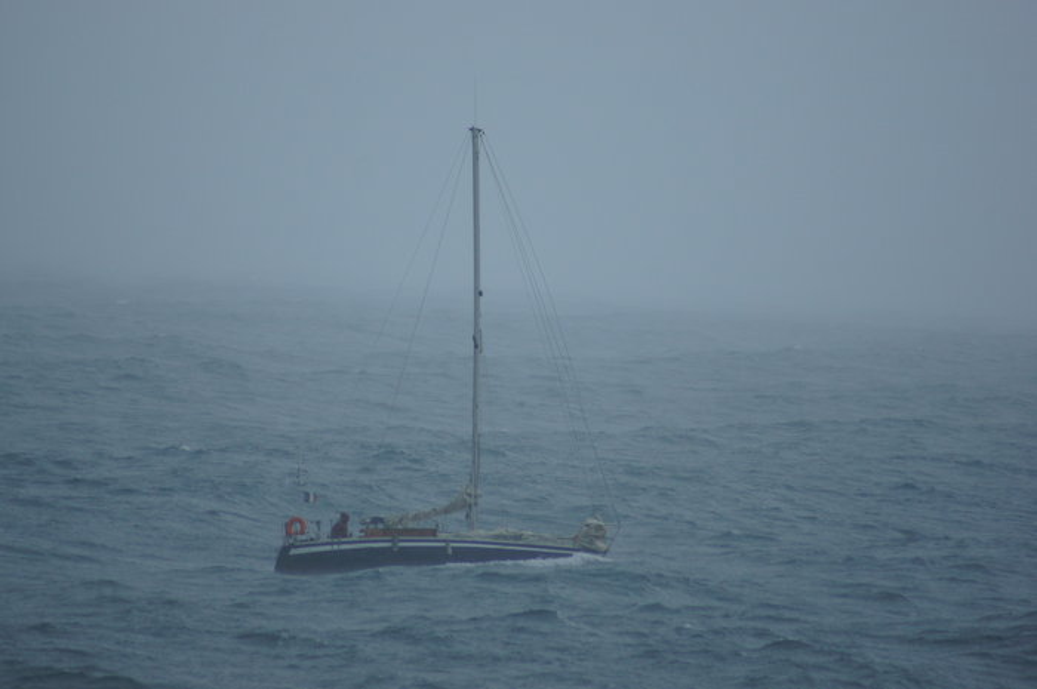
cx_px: 518
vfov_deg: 3.0
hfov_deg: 4.6
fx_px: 12947
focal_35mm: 450
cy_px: 344
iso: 250
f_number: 5.6
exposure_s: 1/500
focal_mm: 300
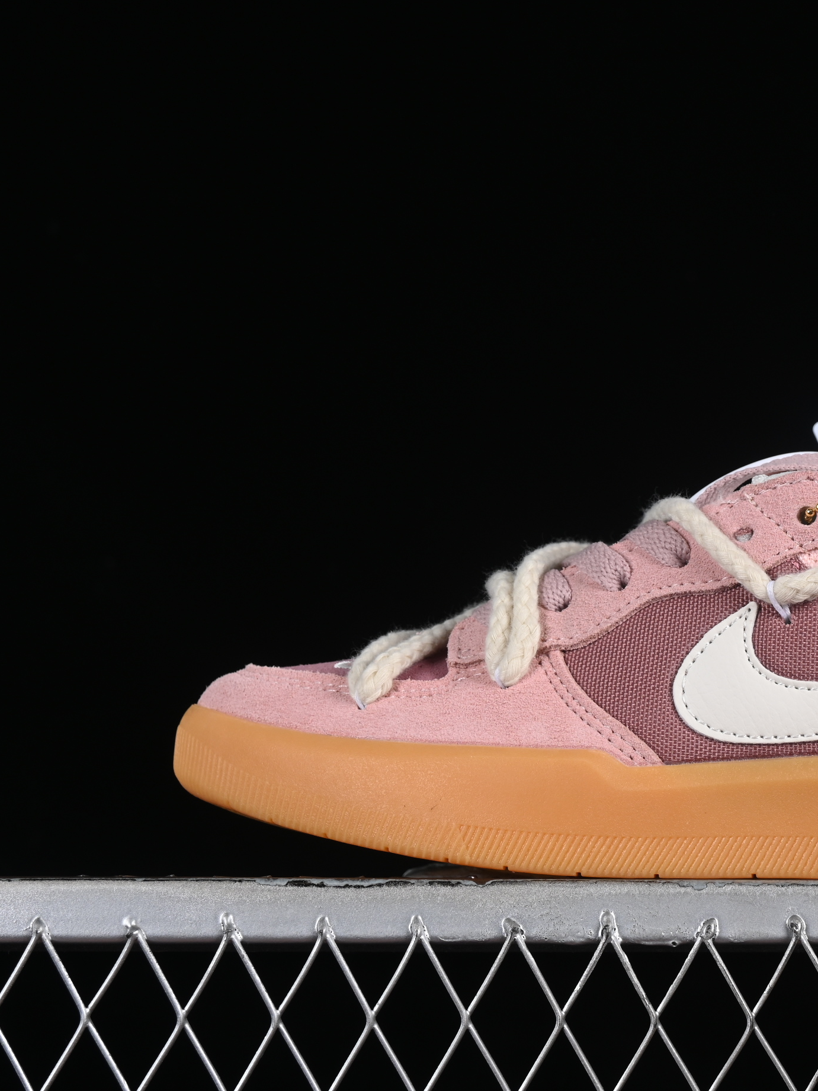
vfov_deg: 18.0
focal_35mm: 109
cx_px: 699
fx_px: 3435
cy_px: 543
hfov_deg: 13.5
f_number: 8
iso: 160
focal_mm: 50
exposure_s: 1/80
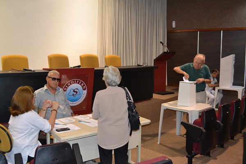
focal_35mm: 36
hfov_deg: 53.1
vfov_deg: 36.9
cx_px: 123
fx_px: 246
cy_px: 82
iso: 2200
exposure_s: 1/60
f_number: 4
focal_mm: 24
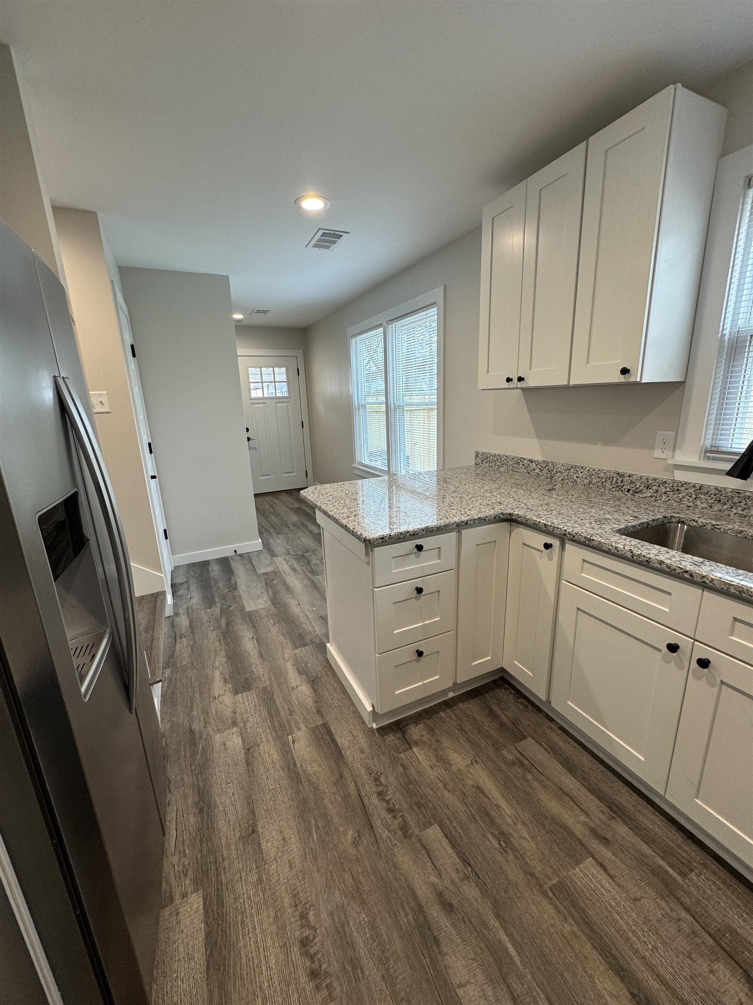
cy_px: 502
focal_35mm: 14
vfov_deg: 102.1
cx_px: 376
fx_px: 406
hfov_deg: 85.7
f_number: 2.2
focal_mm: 2.22
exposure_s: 1/120
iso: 160
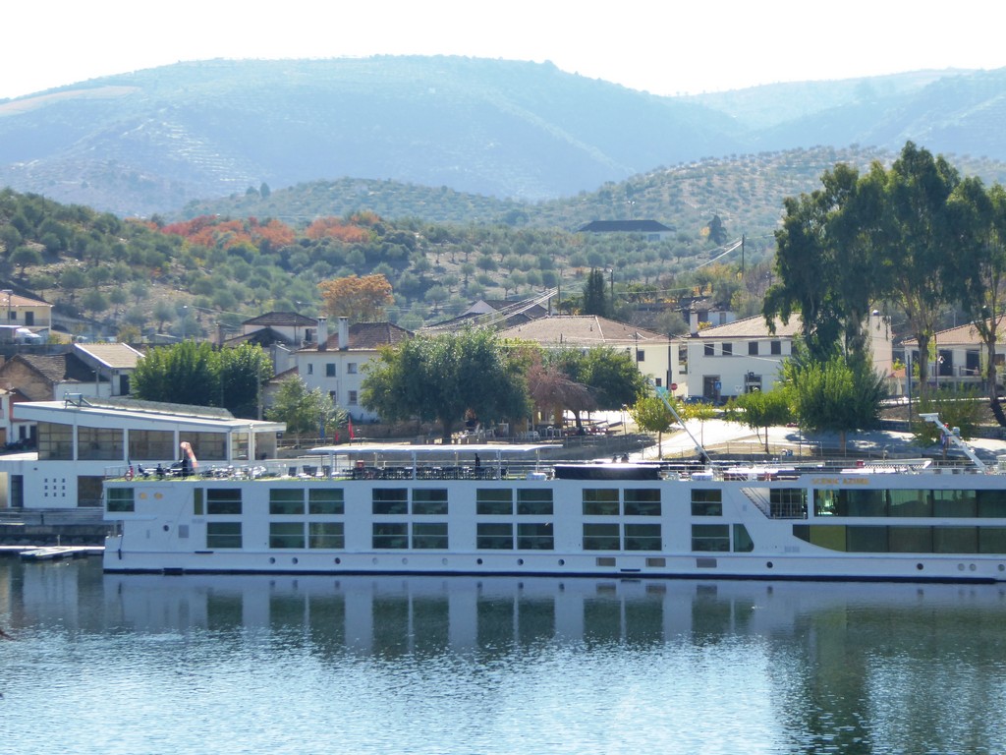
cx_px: 503
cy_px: 378
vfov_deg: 11.7
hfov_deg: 15.5
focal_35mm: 127
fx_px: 3691
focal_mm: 20.6
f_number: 5.1
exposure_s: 1/250
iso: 125
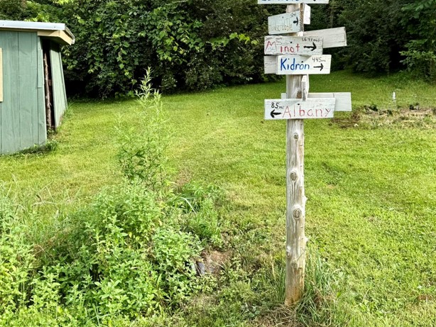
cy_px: 109
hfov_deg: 46.6
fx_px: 504
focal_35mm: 40
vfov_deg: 35.6
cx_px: 182
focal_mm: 6.76
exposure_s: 1/1139
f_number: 1.78
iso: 80
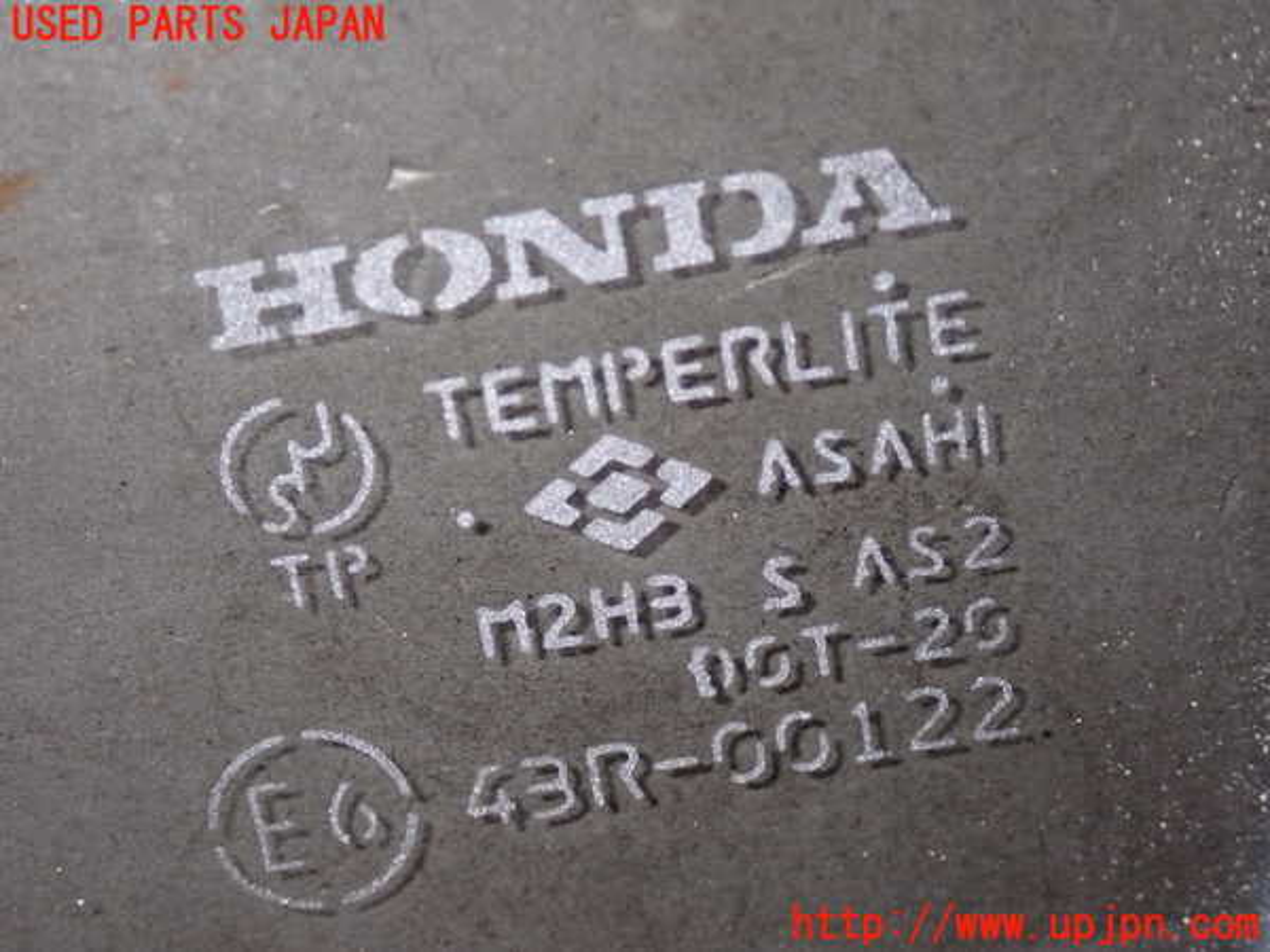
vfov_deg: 19.1
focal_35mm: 77
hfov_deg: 25.3
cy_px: 476
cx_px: 635
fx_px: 2825
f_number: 13
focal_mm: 13.65
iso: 800
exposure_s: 1/125
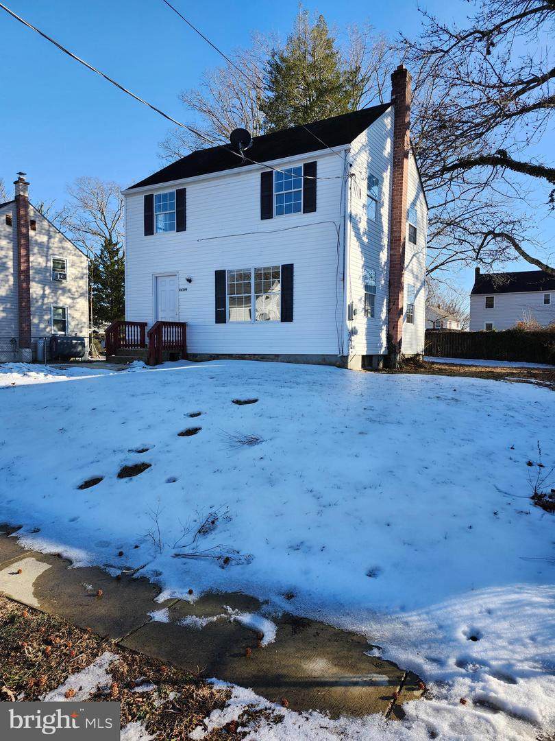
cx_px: 278
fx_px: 492
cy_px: 370
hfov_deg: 58.9
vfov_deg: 73.9
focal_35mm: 23
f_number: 1.8
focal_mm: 5.54
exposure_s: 1/654
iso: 25
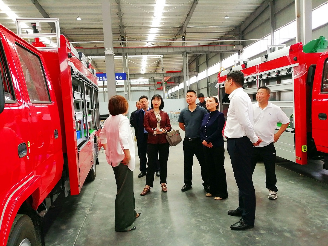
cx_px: 164
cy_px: 123
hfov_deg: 67.3
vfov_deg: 53.1
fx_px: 246
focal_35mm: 26
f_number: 1.8
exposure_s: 1/100
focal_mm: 3.6
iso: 80
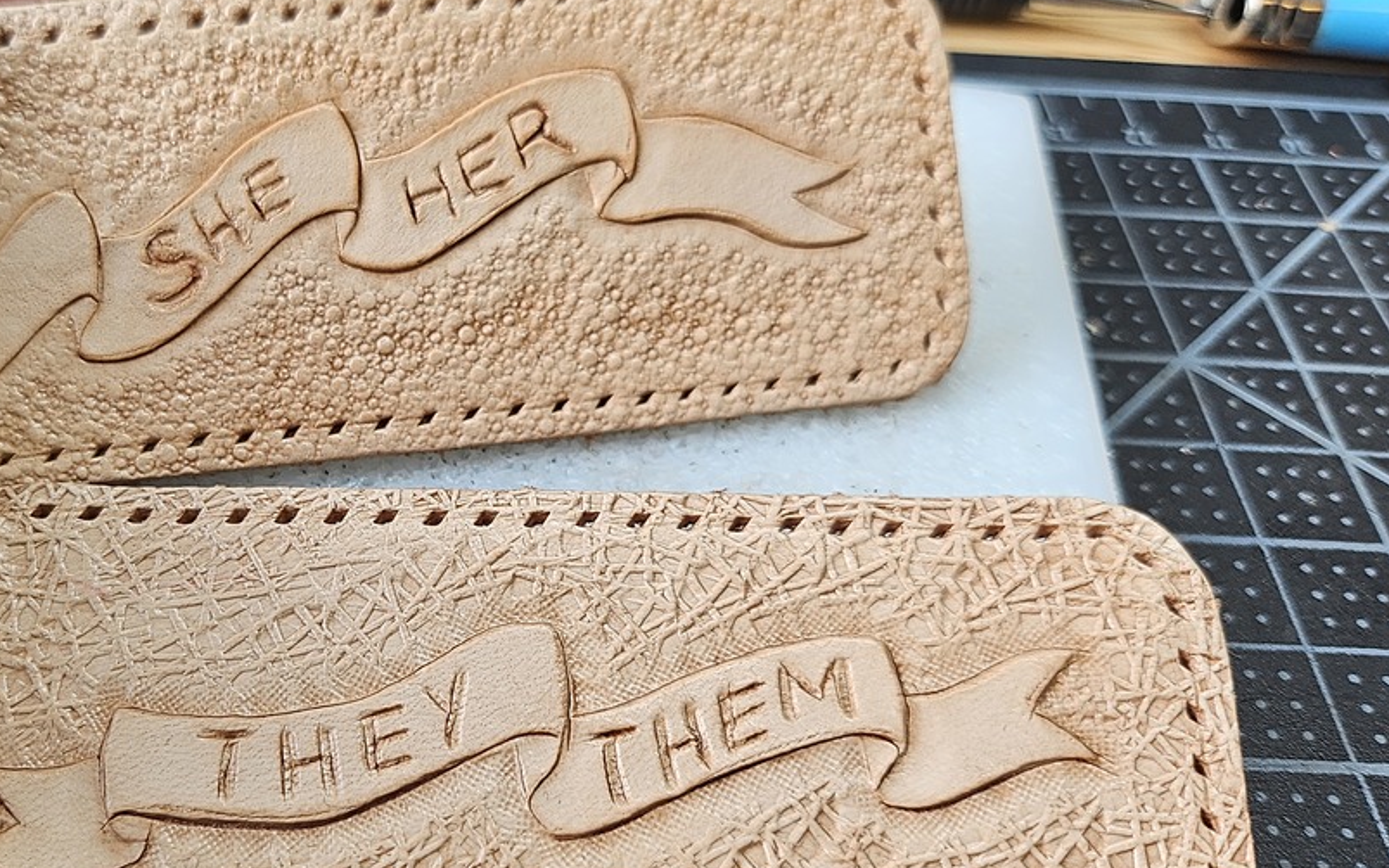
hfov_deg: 50.0
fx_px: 1439
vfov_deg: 33.5
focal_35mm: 38
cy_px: 501
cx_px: 396
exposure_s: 1/120
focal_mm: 5
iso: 64
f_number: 1.8
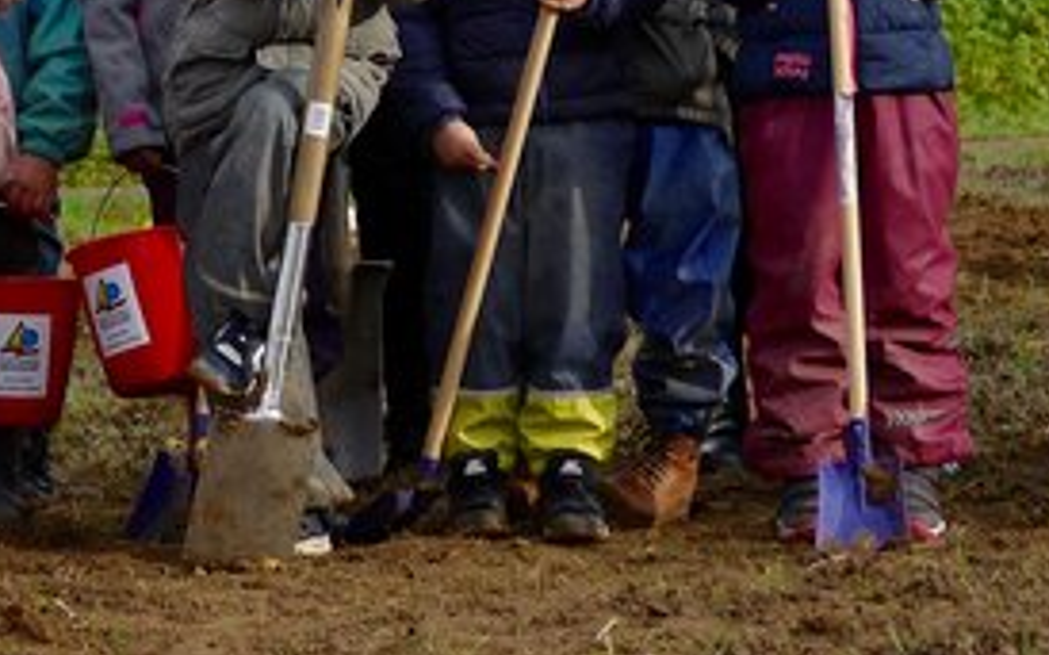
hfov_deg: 7.8
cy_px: -176
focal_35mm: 268
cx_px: 103
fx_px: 7659
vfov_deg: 4.9
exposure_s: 1/500
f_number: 4
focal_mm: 45
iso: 125
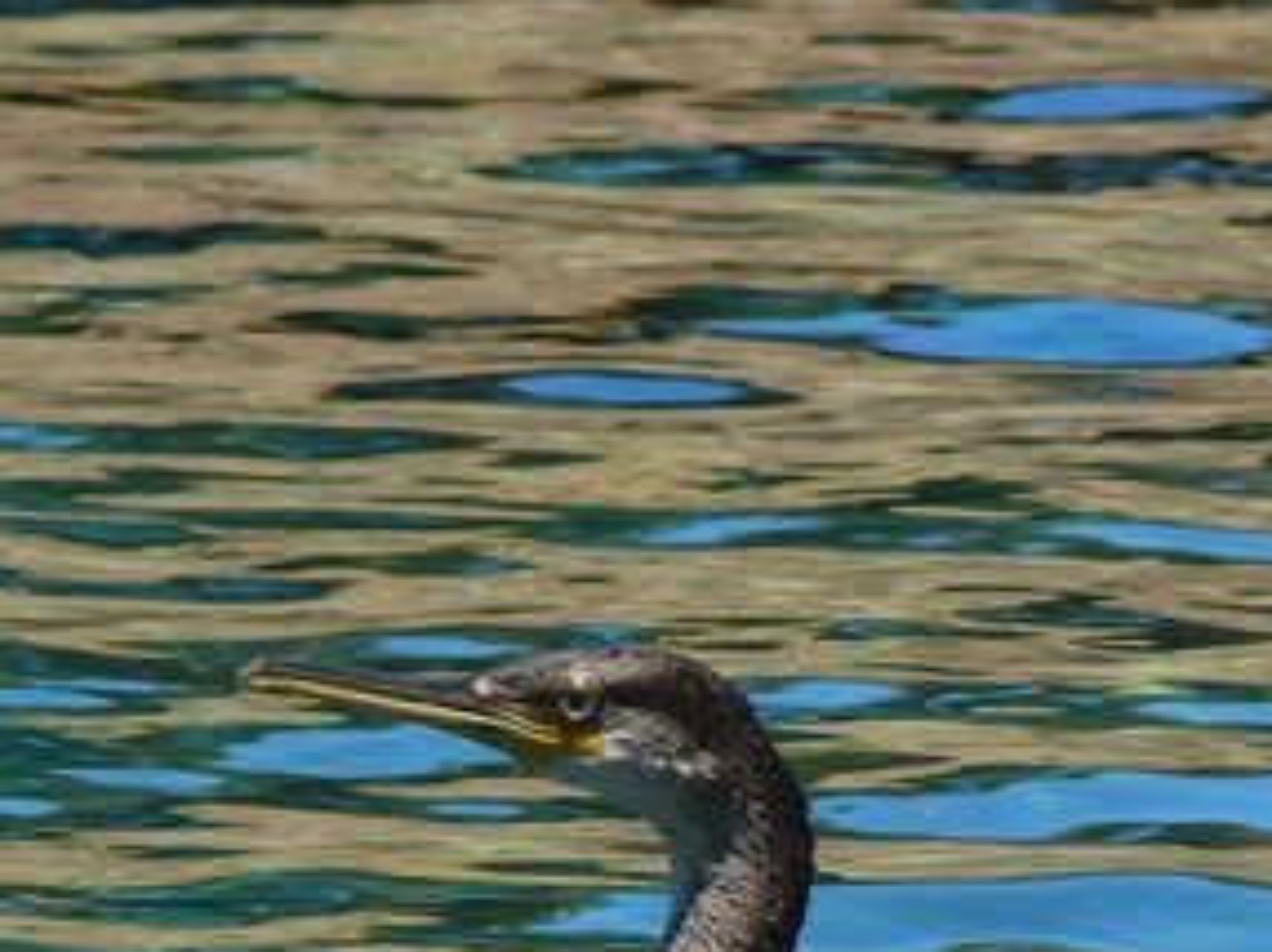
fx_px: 40497
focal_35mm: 1103
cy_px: 854
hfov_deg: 1.8
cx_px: 921
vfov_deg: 1.3
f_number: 5.6
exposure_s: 1/250
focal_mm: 88.8
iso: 100
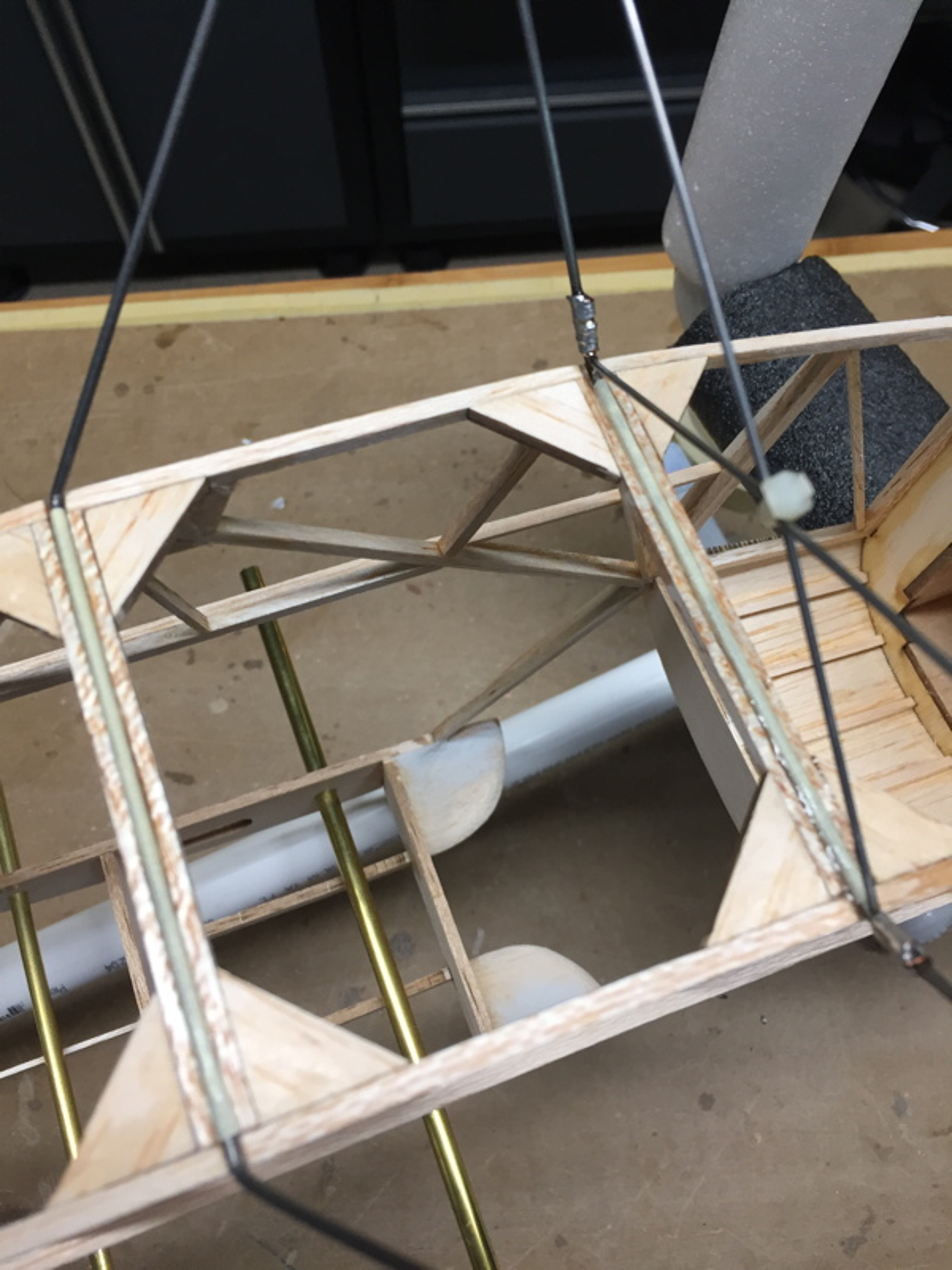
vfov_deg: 61.7
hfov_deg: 48.2
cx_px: 476
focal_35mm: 29
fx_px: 1063
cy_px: 635
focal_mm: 4.15
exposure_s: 1/40
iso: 32
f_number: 2.2
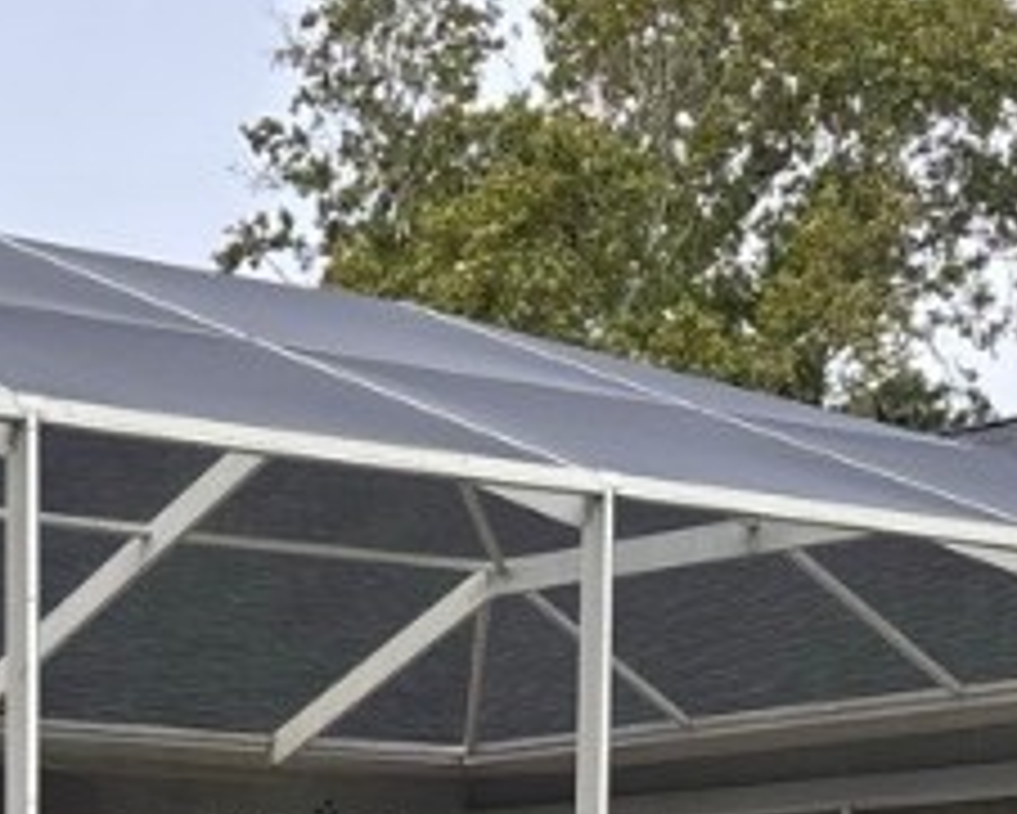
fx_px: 3463
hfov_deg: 16.3
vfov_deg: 12.6
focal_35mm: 115
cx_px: -18
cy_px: 1268
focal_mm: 5.96
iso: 50
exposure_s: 1/512
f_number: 1.6
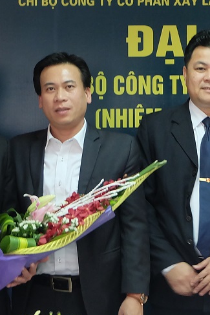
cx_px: 35
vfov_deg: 17.4
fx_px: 1023
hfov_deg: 11.7
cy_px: 87
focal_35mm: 117
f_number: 4.5
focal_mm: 25.6
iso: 1250
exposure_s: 1/30
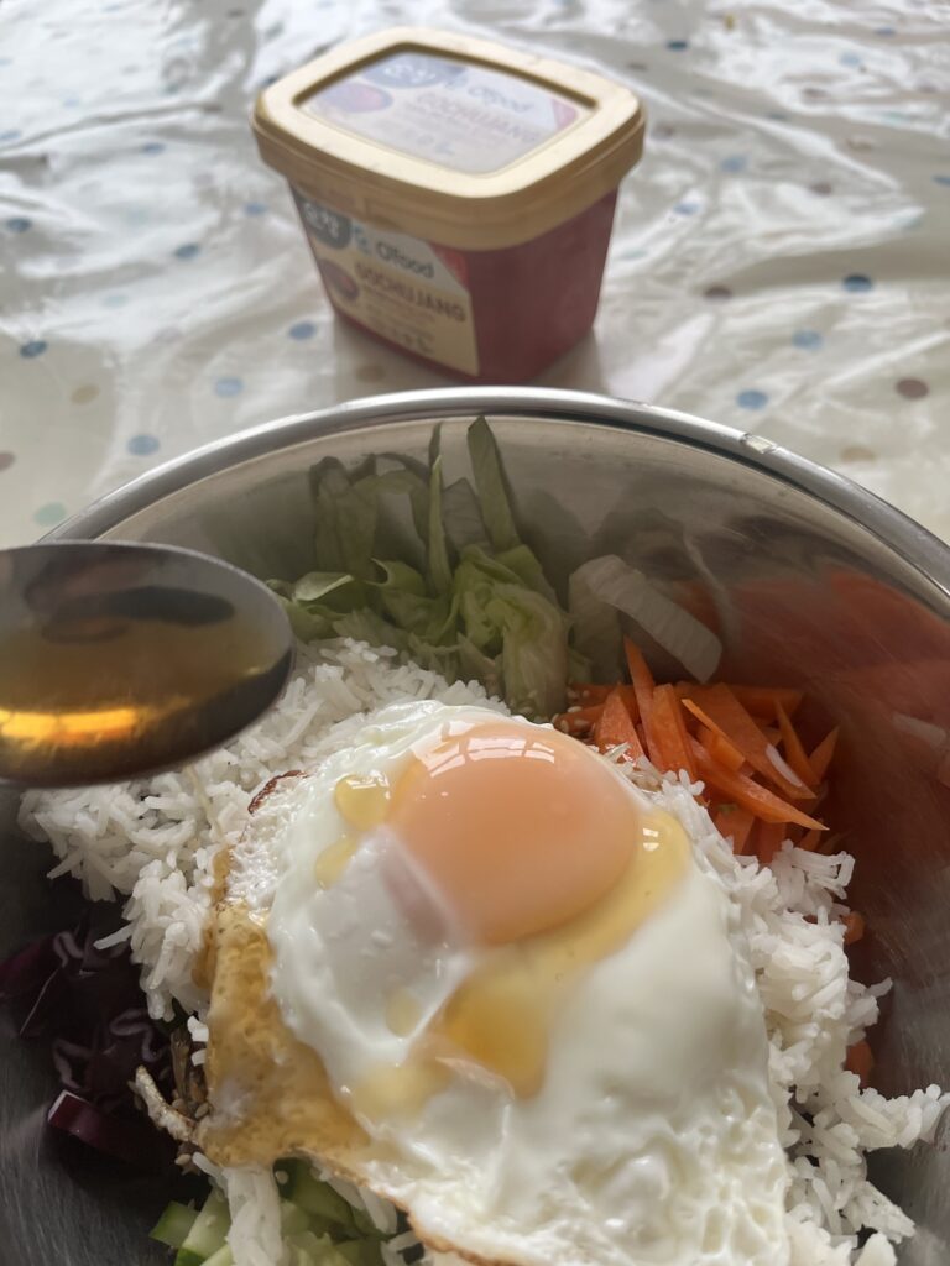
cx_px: 475
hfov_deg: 53.1
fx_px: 951
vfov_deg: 67.3
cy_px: 633
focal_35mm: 26
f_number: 1.6
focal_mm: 5.1
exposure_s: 1/108
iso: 125
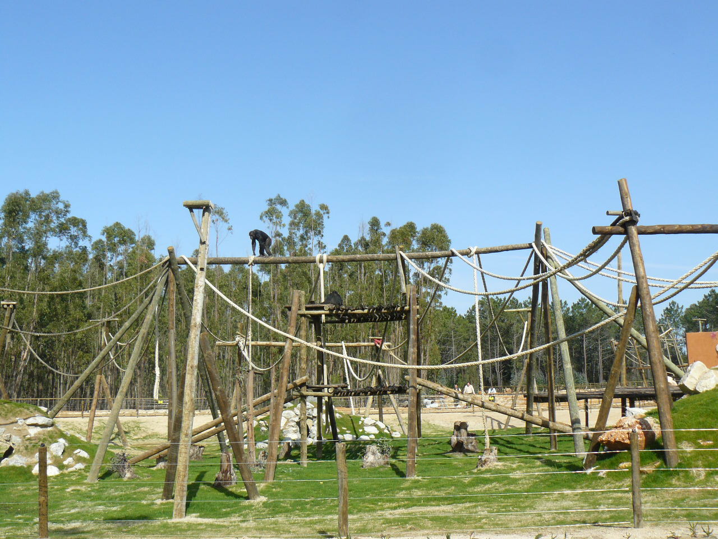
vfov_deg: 39.7
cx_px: 359
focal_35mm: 36
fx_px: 747
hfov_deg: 51.4
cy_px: 270
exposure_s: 1/320
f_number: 5.6
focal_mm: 6
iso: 100
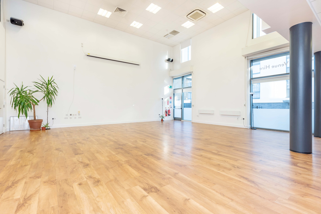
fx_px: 152
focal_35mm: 17
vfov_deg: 70.5
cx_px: 160
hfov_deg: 93.3
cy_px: 107
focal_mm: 17
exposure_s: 1/80
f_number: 6.3
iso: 400
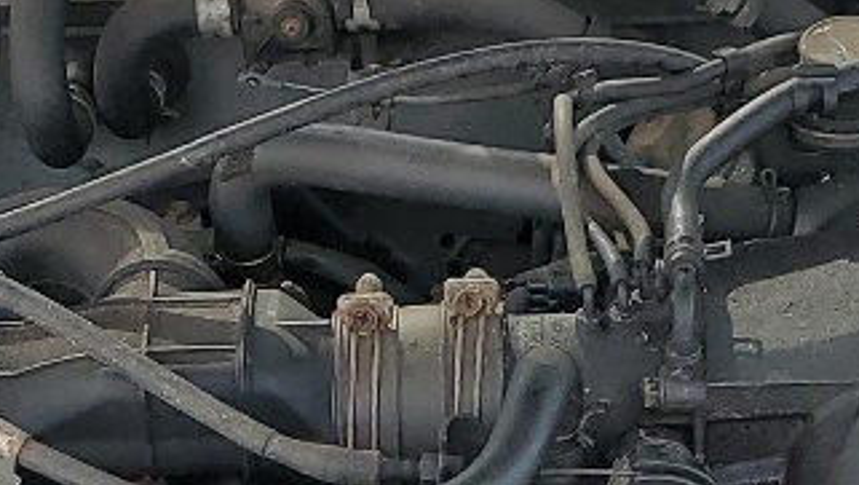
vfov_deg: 8.1
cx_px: 407
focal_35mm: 141
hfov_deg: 15.2
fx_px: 3213
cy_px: 1088
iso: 50
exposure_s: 1/909
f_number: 1.5
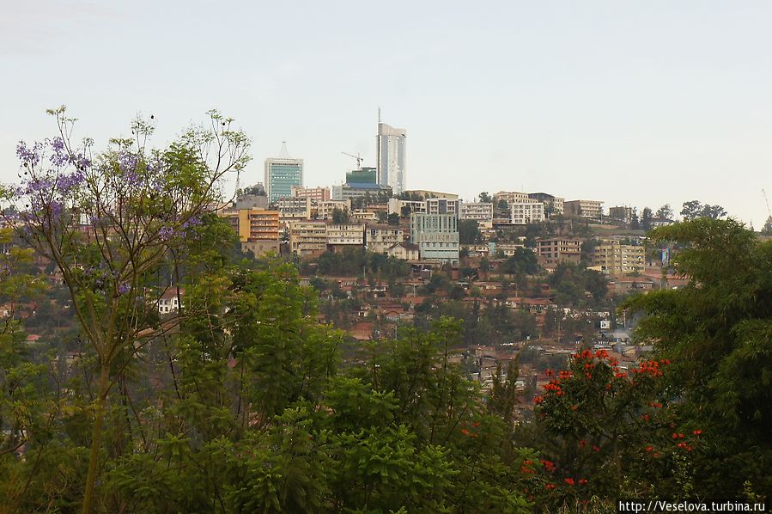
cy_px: 257
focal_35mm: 82
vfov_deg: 16.5
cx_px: 386
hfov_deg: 24.6
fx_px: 1768
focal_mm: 55
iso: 200
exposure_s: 1/125
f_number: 7.1
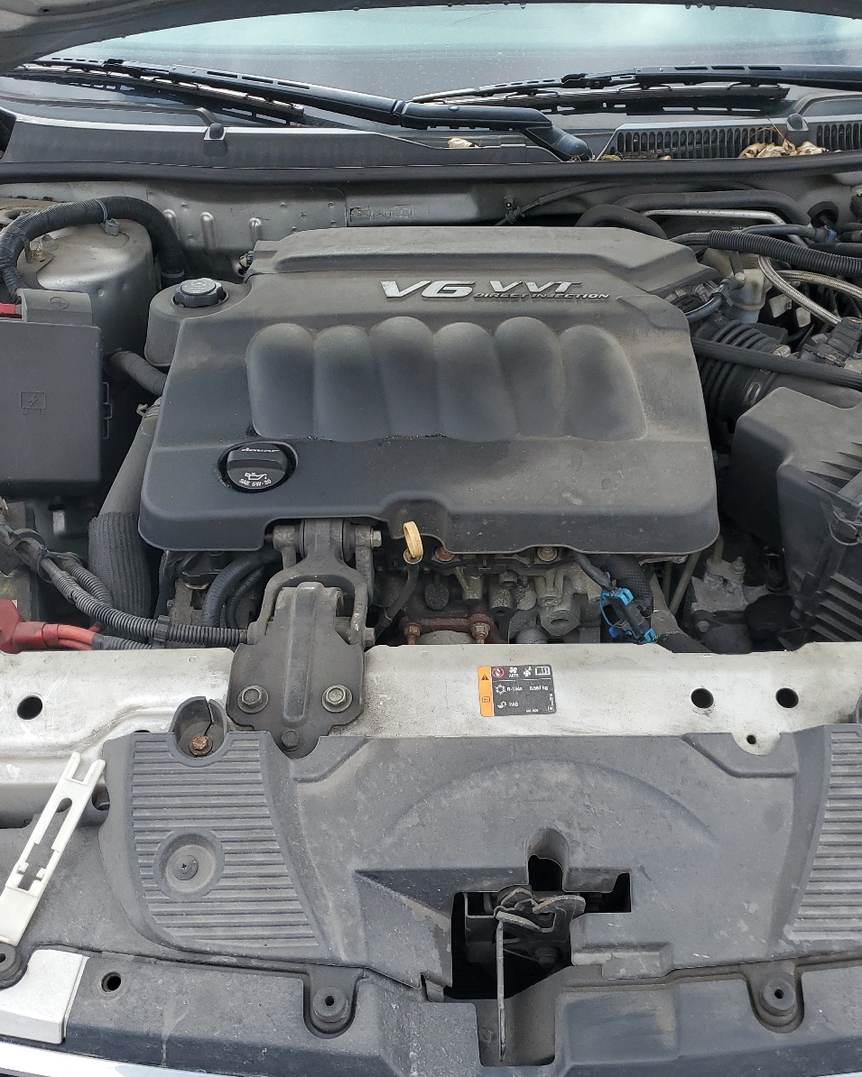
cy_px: 539
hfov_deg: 43.3
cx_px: 482
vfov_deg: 52.8
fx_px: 1084
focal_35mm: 34
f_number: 1.5
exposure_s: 1/667
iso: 50
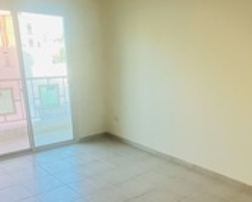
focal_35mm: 35
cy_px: 159
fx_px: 261
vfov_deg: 40.7
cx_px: 153
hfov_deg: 51.1
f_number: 1.8
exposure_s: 1/99
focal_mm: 1.57
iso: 160
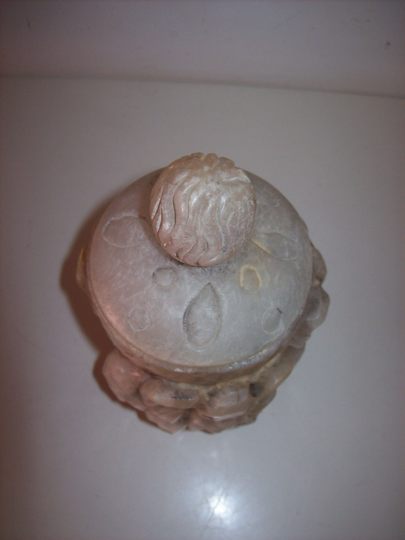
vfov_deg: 51.4
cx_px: 202
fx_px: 562
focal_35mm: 36
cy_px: 270
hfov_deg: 39.6
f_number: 2.7
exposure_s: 1/64
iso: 80
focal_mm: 6
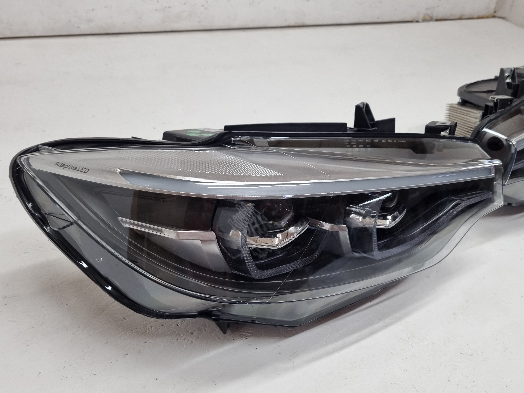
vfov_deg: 49.7
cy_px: 209
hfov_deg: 63.4
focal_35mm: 28
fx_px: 424
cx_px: 273
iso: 64
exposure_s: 1/100
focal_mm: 5.4
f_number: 1.8
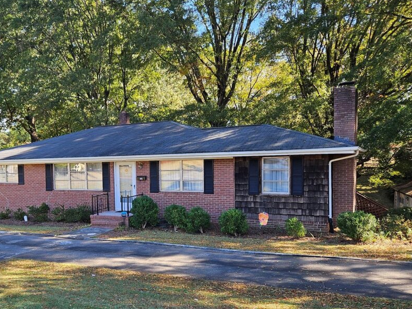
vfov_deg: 40.5
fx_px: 416
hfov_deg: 51.6
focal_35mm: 35
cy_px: 187
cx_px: 134
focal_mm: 5.4
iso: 25
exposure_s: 1/201
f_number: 1.8
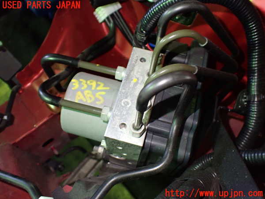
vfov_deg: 46.8
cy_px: 100
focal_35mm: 30
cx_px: 132
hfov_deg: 60.0
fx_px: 230
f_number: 2.3
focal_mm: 5.4
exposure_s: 1/50
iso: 800
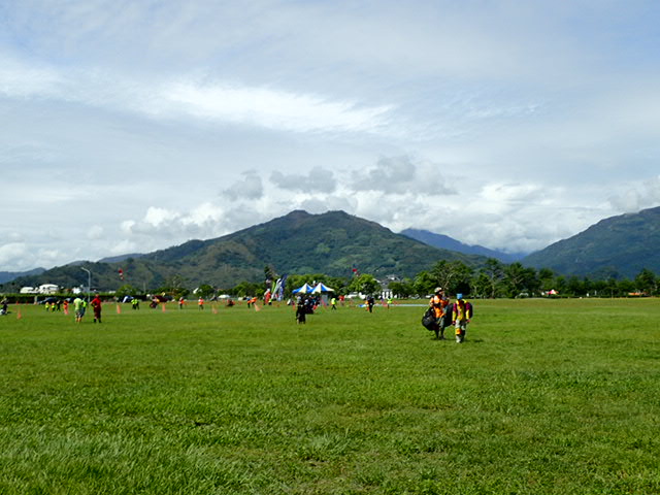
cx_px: 330
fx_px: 763
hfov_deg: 46.8
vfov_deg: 36.0
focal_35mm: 40
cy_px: 248
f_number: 11
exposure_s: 1/125
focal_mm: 7.34
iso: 100
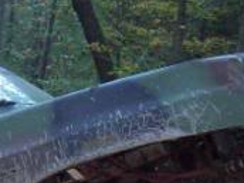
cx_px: -68
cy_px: 270
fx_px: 945
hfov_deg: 14.2
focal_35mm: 134
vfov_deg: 10.7
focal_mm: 6
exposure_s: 1/64
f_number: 2.7
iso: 200
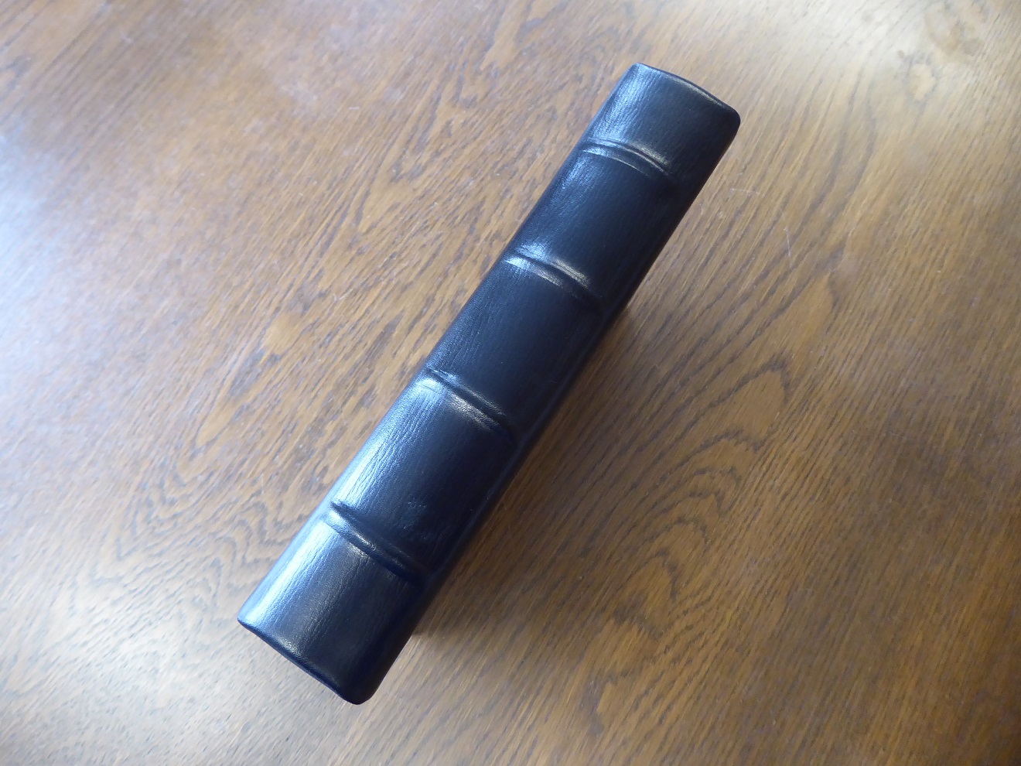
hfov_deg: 69.4
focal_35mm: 25
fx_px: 737
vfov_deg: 54.9
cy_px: 383
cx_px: 510
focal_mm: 4.3
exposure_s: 1/25
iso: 400
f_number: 3.3
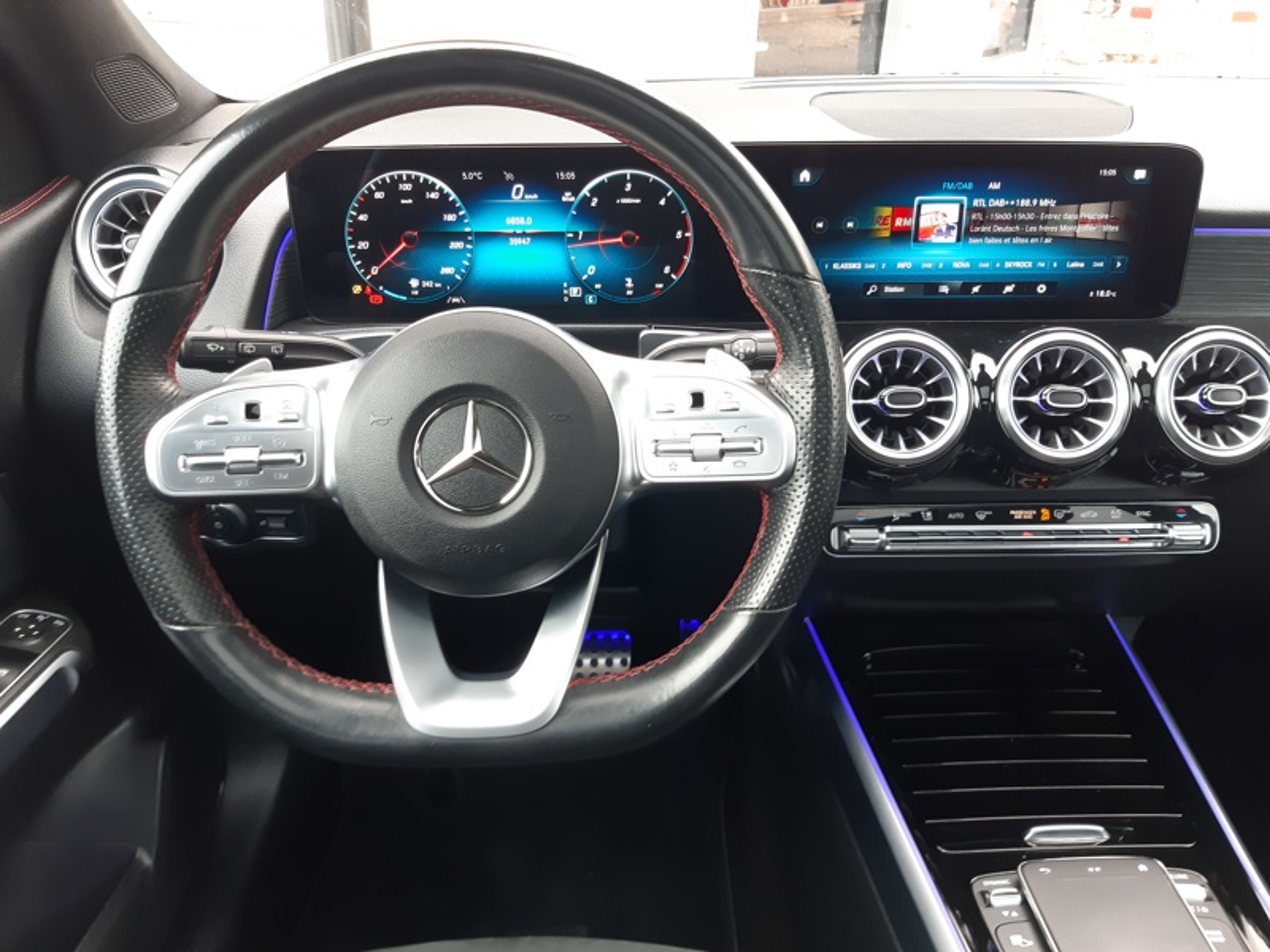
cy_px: 476
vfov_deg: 53.1
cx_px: 635
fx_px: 954
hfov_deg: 67.3
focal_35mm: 26
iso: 100
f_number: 1.7
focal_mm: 3.92
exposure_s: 1/50
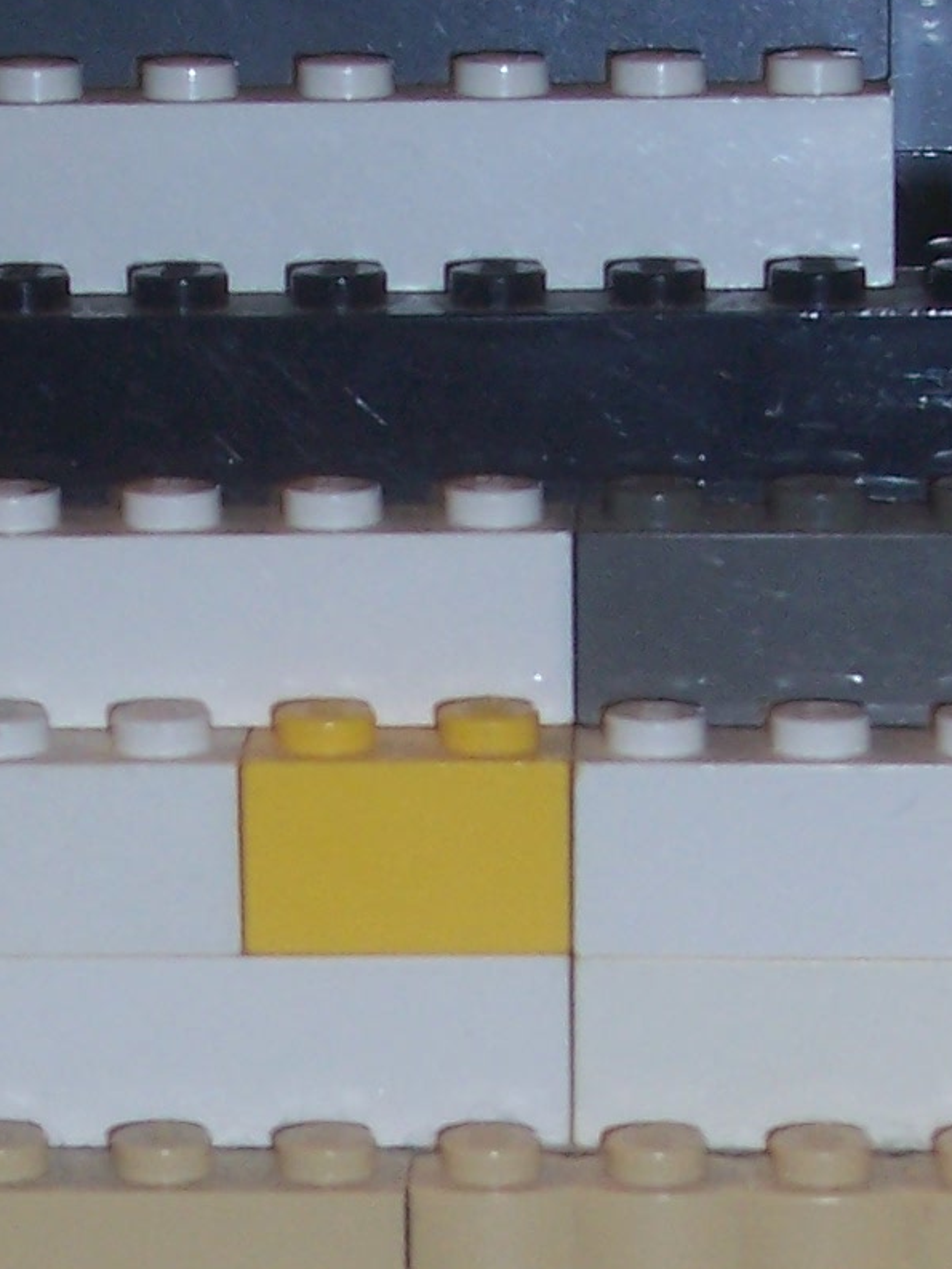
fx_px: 6269
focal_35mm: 171
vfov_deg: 11.3
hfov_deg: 8.7
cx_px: 304
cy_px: 1616
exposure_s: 1/60
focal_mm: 8.6
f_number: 3.4
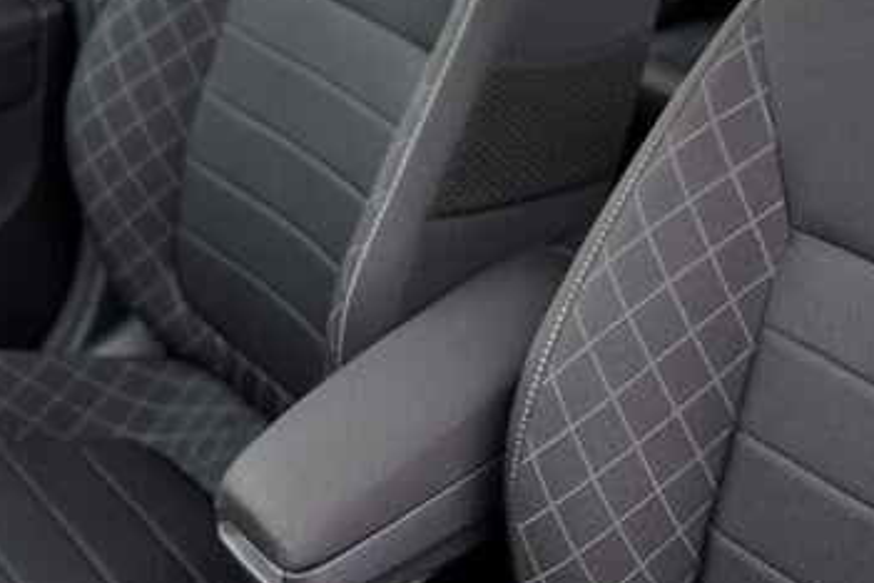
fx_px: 1699
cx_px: 864
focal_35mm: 70
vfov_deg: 19.2
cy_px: 76
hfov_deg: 27.3
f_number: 3.2
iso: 100
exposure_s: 1/30
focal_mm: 24
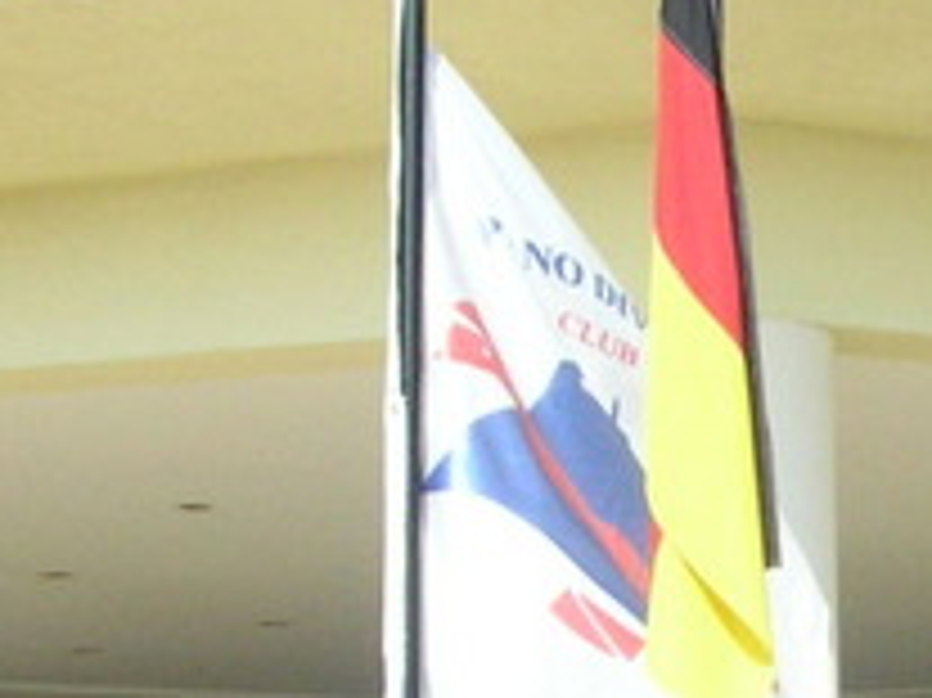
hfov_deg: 13.6
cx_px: 1261
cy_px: 934
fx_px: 3740
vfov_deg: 10.4
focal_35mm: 139
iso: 200
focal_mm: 6
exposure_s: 1/2000
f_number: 3.7
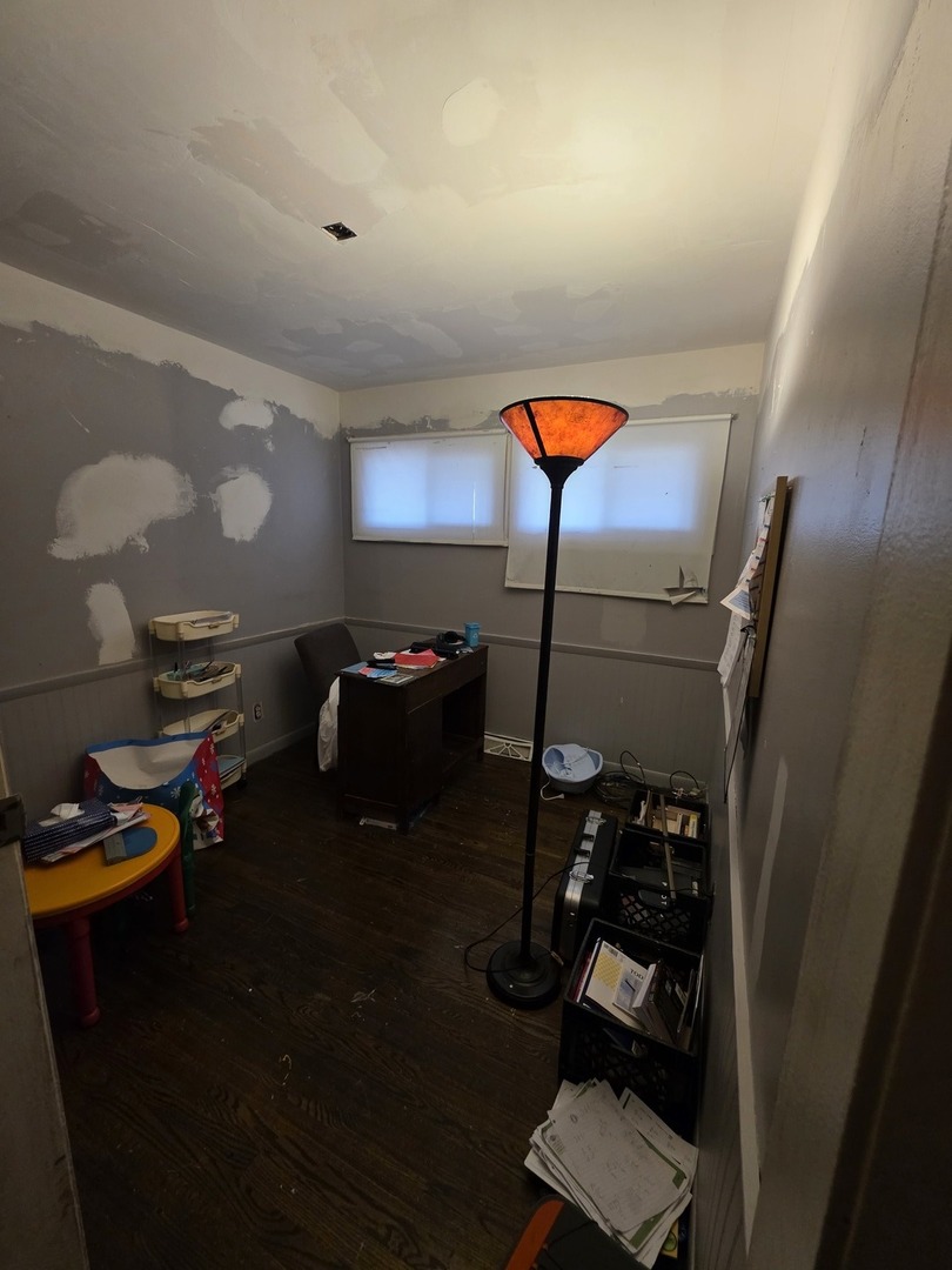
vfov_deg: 106.2
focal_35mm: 13
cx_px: 476
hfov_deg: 89.9
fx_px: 477
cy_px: 635
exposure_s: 1/60
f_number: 1.9
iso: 320
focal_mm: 2.2
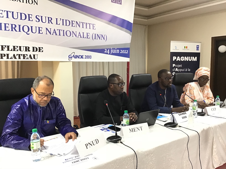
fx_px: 202
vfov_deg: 45.4
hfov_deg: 58.4
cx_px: 113
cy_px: 84
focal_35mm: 31
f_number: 2.4
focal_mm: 3.3
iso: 160
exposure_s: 1/33
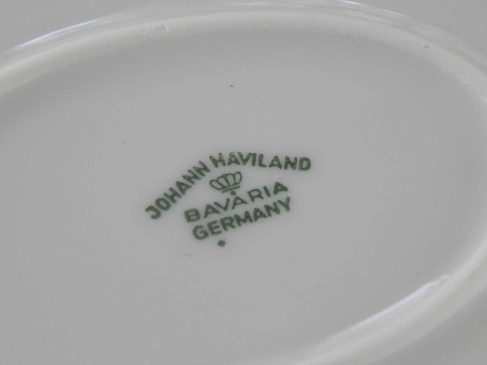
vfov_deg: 7.2
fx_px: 2912
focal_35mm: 207
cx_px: 244
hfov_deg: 9.6
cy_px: 182
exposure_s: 1/30
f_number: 5.4
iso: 400
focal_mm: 37.1
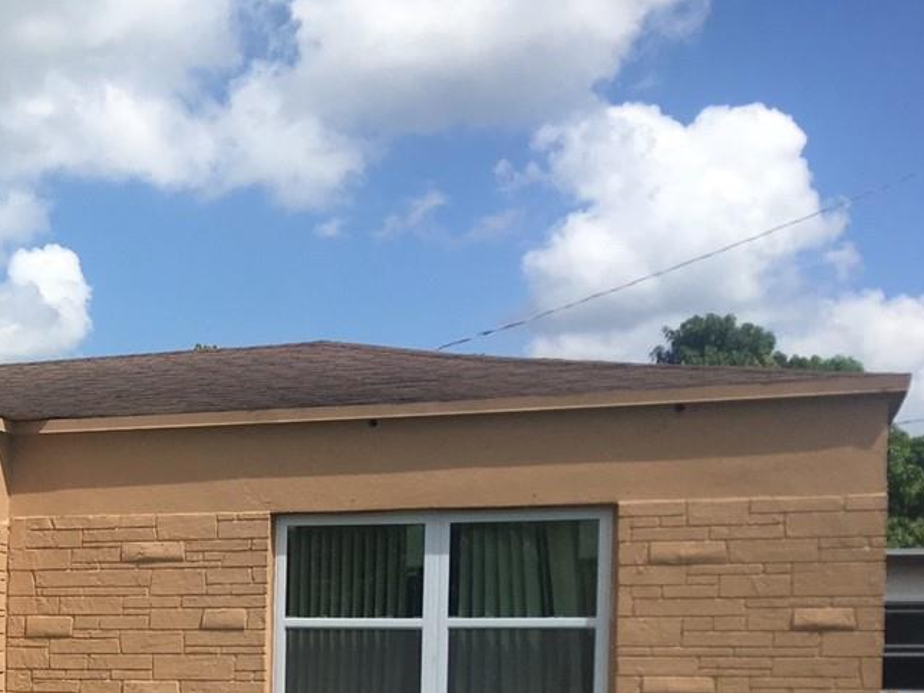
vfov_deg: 19.7
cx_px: -169
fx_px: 1922
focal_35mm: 72
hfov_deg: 24.6
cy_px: 722
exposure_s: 1/2024
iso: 25
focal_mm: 4.15
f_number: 2.2
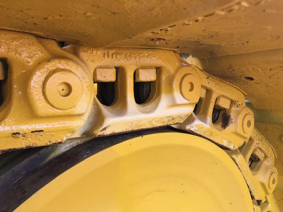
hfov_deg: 63.4
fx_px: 229
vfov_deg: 49.7
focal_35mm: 28
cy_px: 106
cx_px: 142
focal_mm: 3.99
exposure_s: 1/90
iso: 25
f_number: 1.8
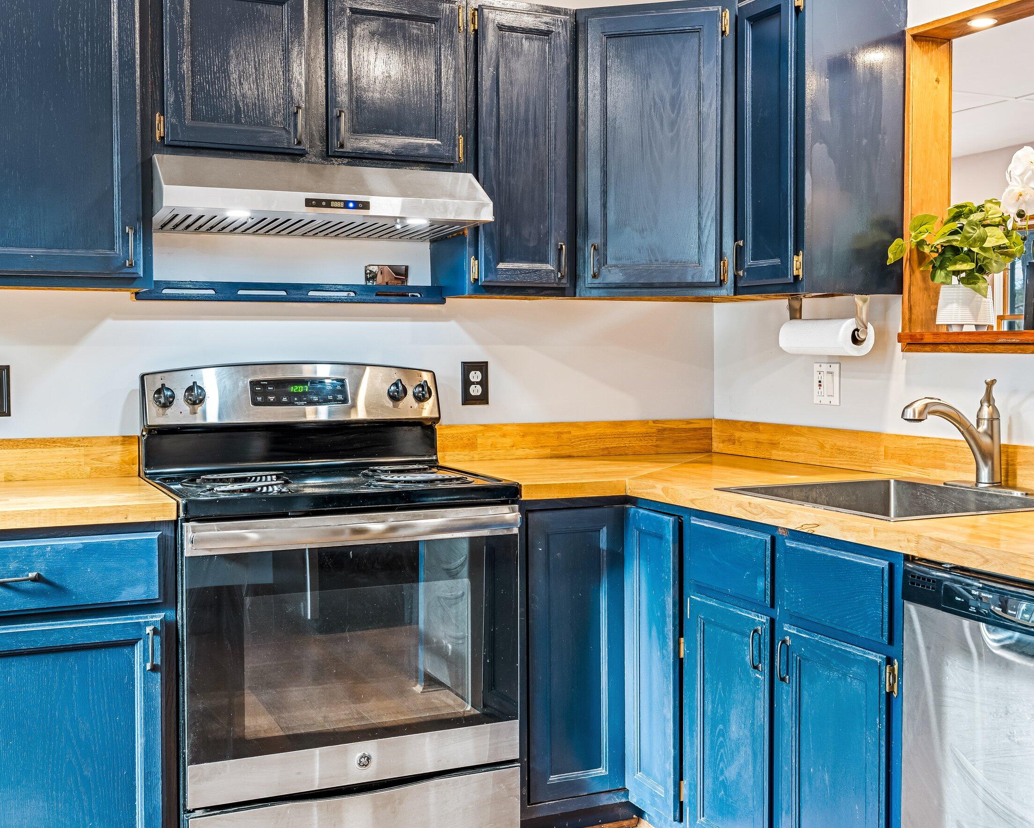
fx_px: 1285
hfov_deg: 43.5
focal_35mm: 42
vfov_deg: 35.7
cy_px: 394
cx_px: 642
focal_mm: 33
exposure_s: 1/4
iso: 320
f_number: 8
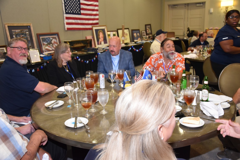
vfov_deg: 40.0
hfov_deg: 57.2
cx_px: 120
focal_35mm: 33
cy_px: 80
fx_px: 220
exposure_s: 1/60
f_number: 3.8
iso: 1400
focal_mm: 22
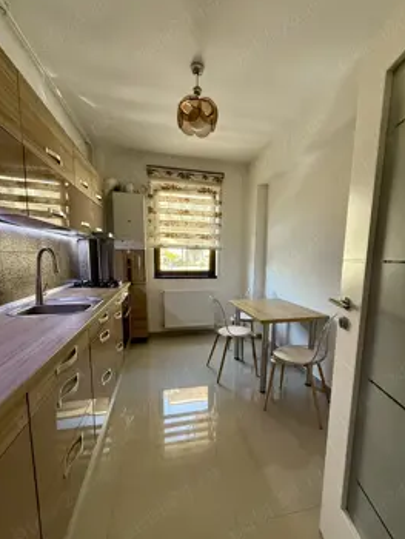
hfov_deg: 77.9
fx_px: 249
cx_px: 223
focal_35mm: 16
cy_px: 294
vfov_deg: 94.2
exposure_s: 1/100
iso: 320
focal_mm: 2.22
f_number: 2.2
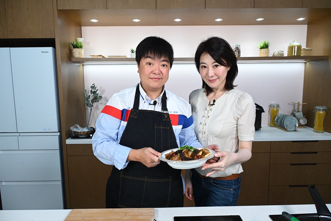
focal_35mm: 24
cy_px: 110
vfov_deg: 53.1
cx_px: 166
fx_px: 221
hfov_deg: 73.8
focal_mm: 24
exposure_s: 1/160
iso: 3200
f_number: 6.3
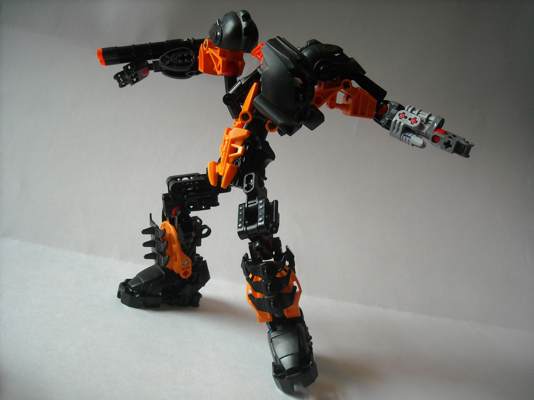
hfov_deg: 52.6
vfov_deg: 40.7
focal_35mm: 35
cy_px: 200
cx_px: 267
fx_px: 540
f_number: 2.8
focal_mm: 5.7
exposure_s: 1/60
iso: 200
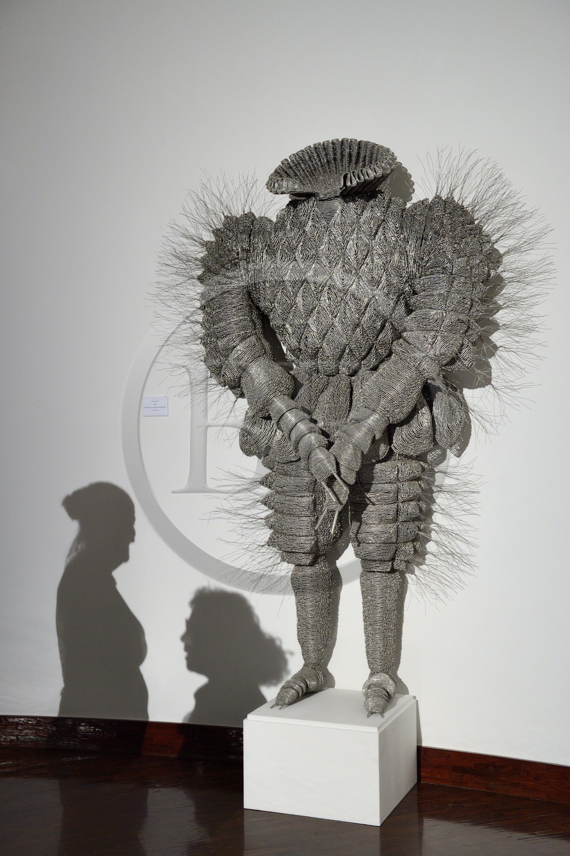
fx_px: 1141
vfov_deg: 41.1
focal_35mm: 48
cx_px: 285
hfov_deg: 28.0
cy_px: 428
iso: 1250
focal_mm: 48
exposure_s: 1/30
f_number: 4.5
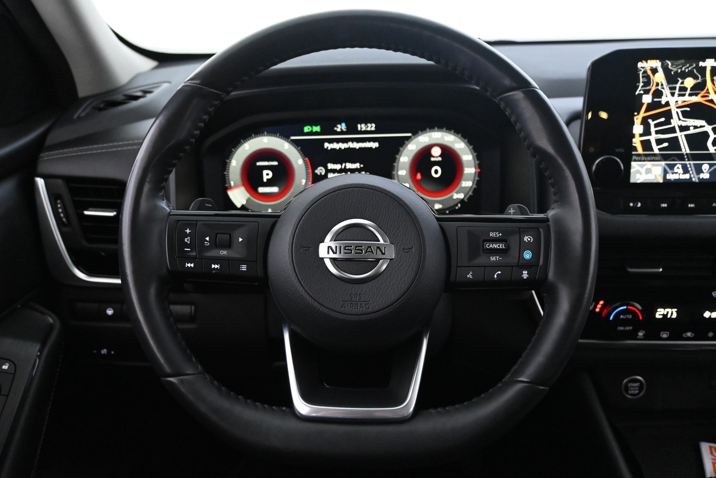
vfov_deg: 38.9
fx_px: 676
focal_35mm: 34
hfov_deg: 55.8
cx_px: 355
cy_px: 244
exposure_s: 1/40
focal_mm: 22
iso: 5600
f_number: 4
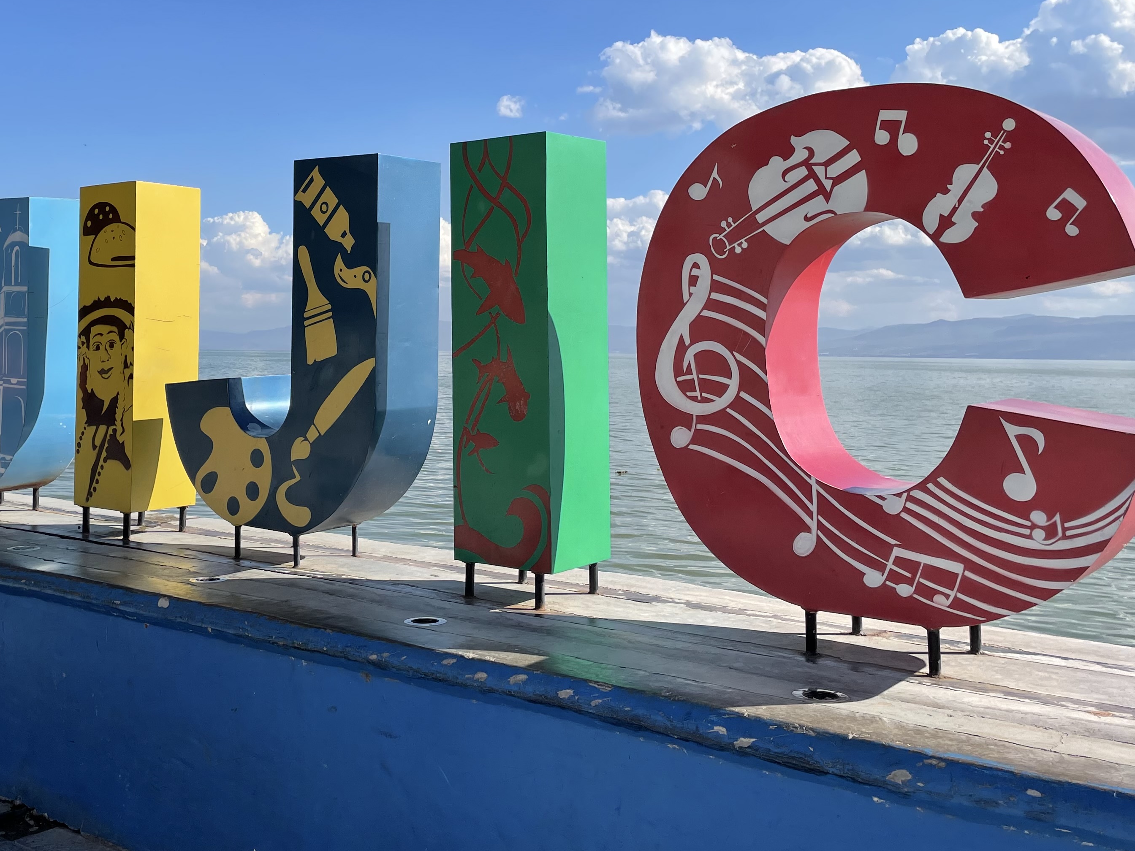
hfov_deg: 47.5
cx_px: 445
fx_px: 1279
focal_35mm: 39
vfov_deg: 36.6
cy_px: 315
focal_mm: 4.2
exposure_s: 1/3731
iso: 32
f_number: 1.6
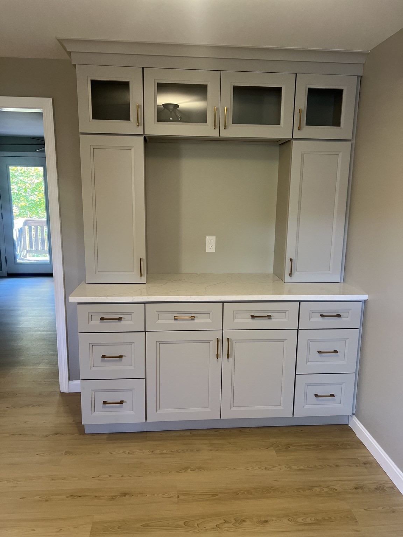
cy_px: 268
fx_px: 404
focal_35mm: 26
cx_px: 202
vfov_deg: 67.3
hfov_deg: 53.1
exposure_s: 1/60
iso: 125
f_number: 1.5
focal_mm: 5.7
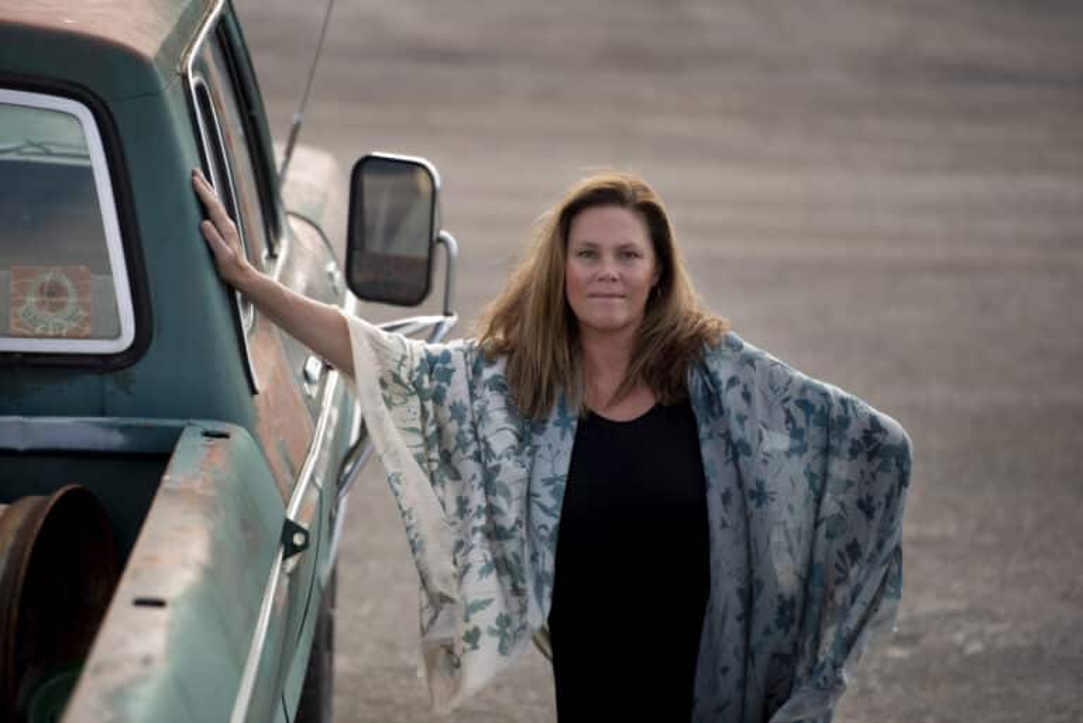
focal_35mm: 200
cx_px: 542
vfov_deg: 6.9
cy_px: 362
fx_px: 6020
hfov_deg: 10.3
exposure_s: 1/320
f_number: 2.8
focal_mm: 200
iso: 200
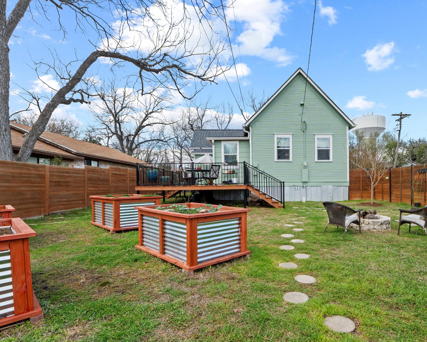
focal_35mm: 18
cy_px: 178
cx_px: 242
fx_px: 227
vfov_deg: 73.8
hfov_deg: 85.9
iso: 250
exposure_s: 1/20
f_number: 11
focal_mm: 10
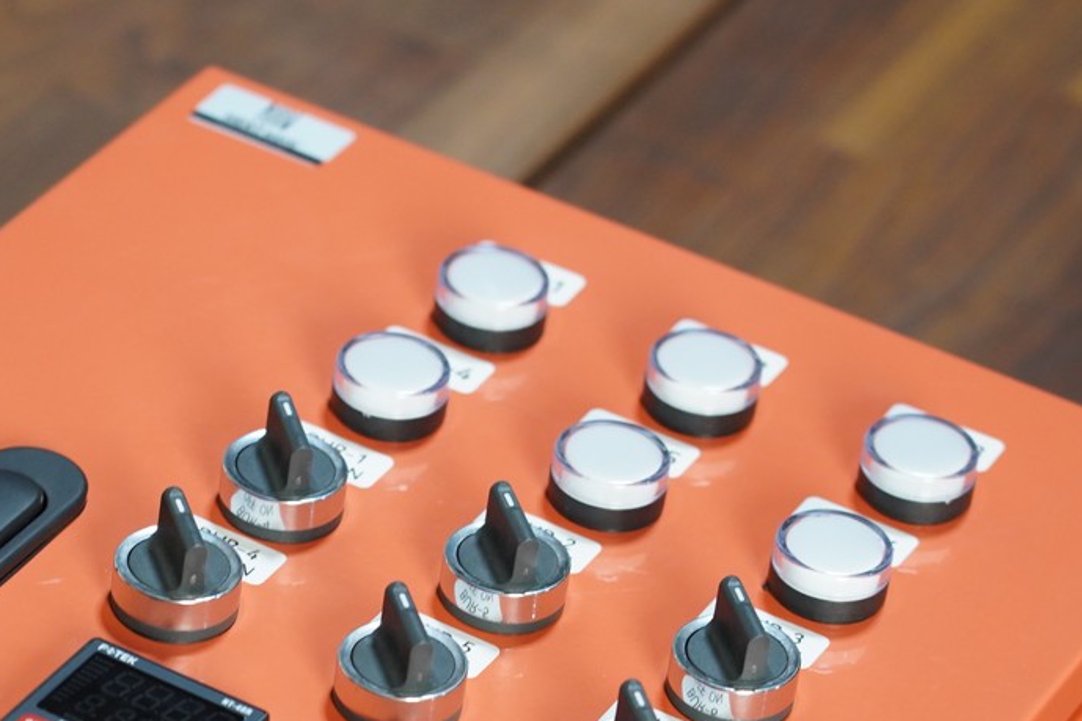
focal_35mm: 182
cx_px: 305
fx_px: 5468
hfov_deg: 11.3
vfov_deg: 7.5
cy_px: 668
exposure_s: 1/100
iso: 3200
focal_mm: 98
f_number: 4.5
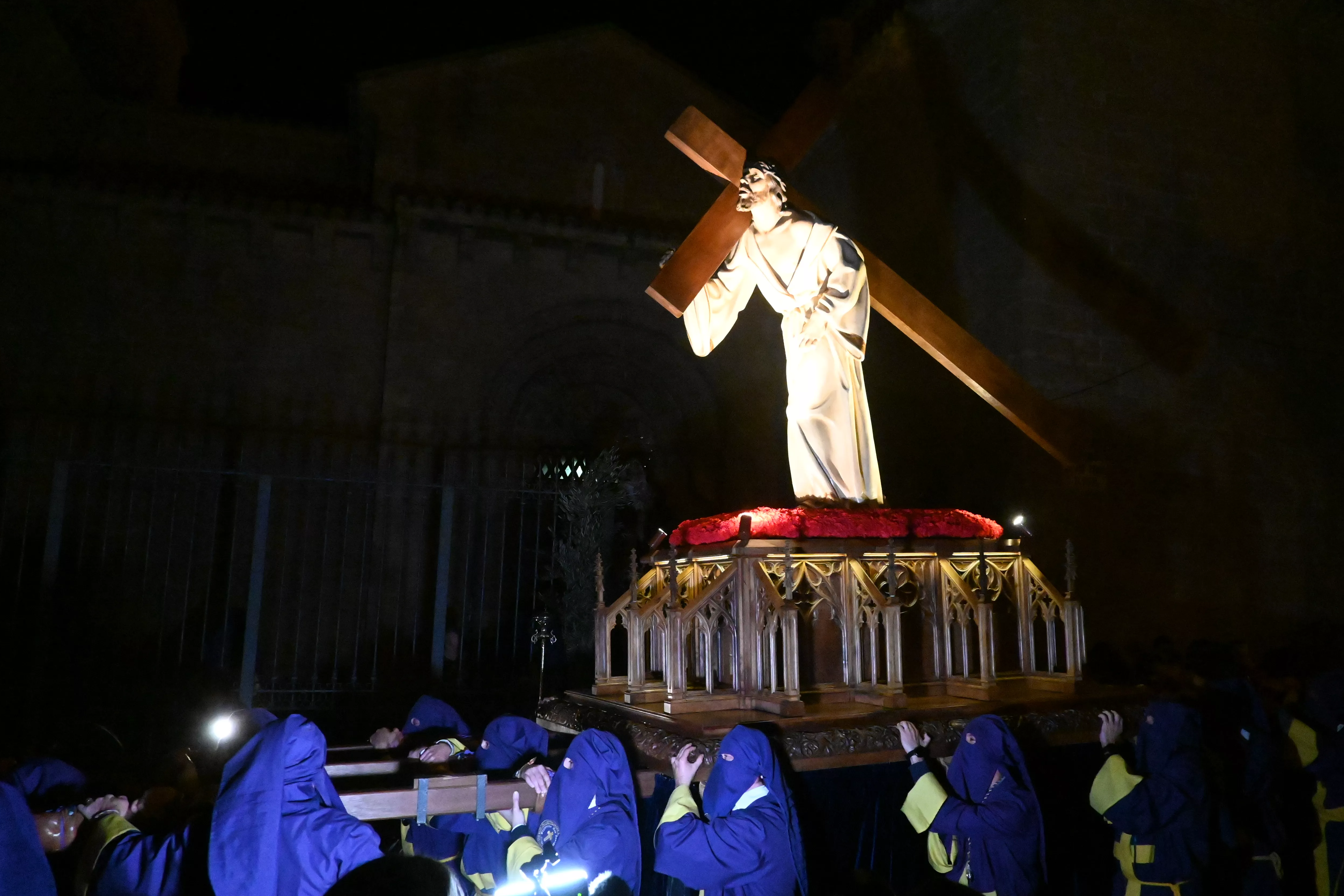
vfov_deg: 43.6
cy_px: 452
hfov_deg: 61.9
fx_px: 1120
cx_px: 722
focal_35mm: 30
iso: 16000
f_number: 4.5
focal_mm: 18
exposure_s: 1/80
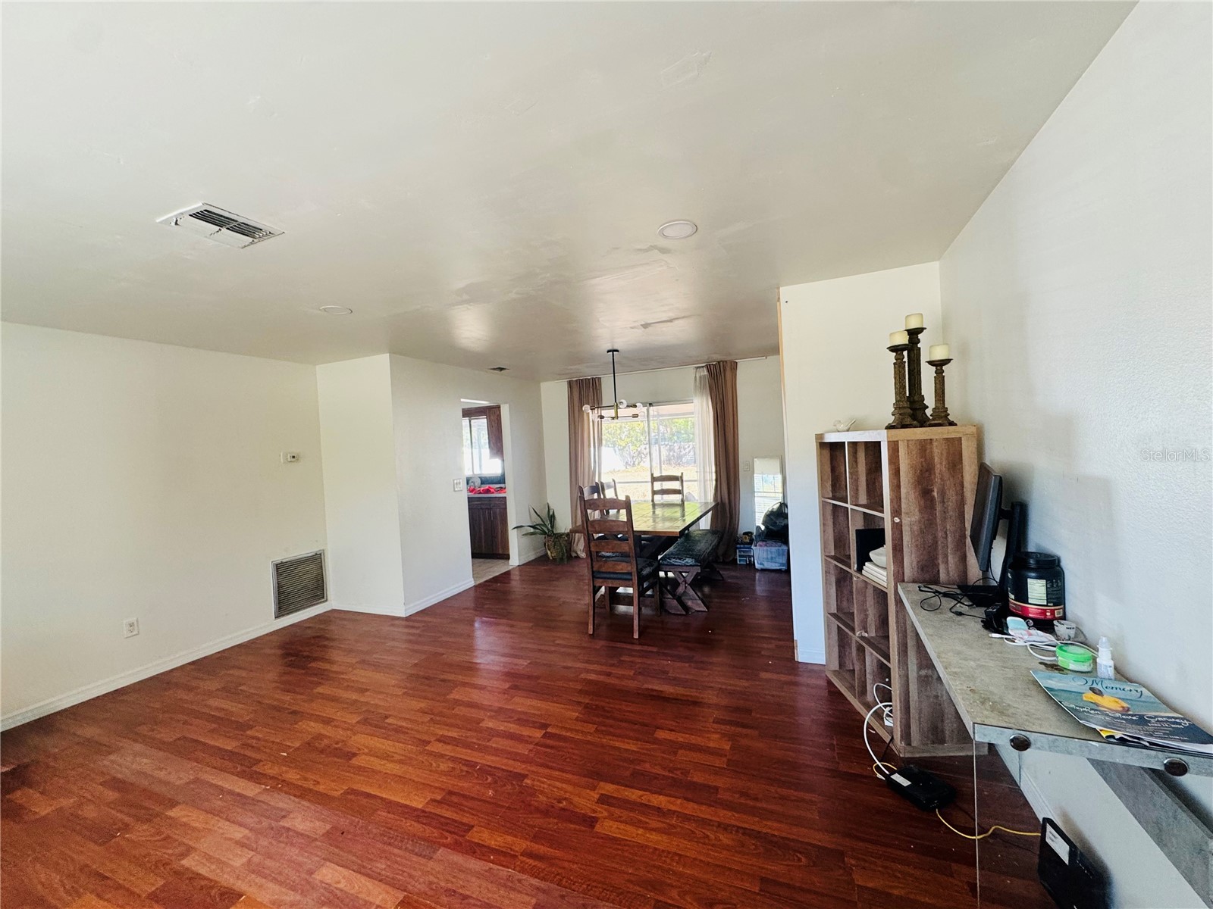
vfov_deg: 85.7
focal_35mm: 14
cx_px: 606
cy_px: 454
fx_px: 491
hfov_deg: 102.1
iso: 200
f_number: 2.2
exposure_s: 1/99
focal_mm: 2.22
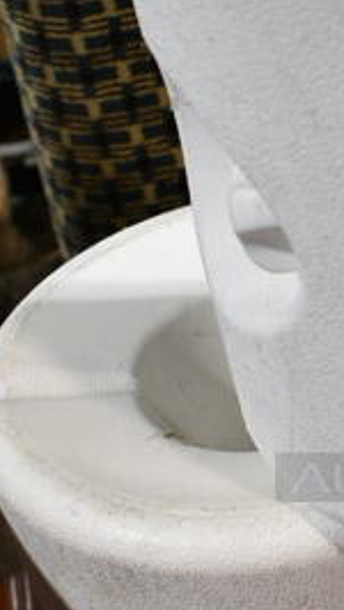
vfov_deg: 21.9
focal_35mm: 97
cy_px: 382
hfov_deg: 11.9
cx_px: 532
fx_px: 1570
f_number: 3.5
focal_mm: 18
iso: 125
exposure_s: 1/30
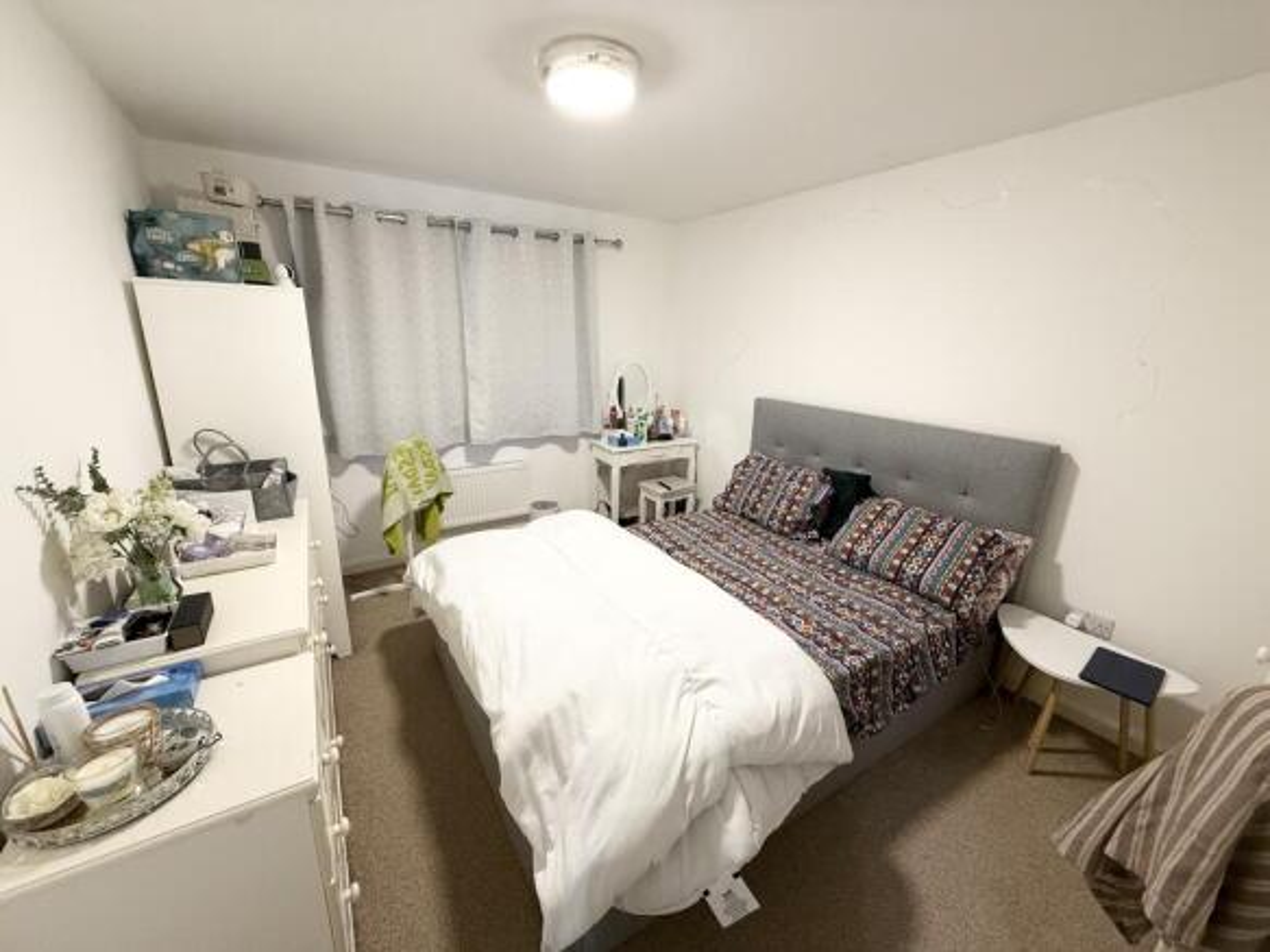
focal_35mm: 14
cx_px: 635
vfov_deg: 85.7
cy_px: 476
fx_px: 514
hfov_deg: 102.1
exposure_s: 1/50
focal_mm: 2.22
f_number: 2.2
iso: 250
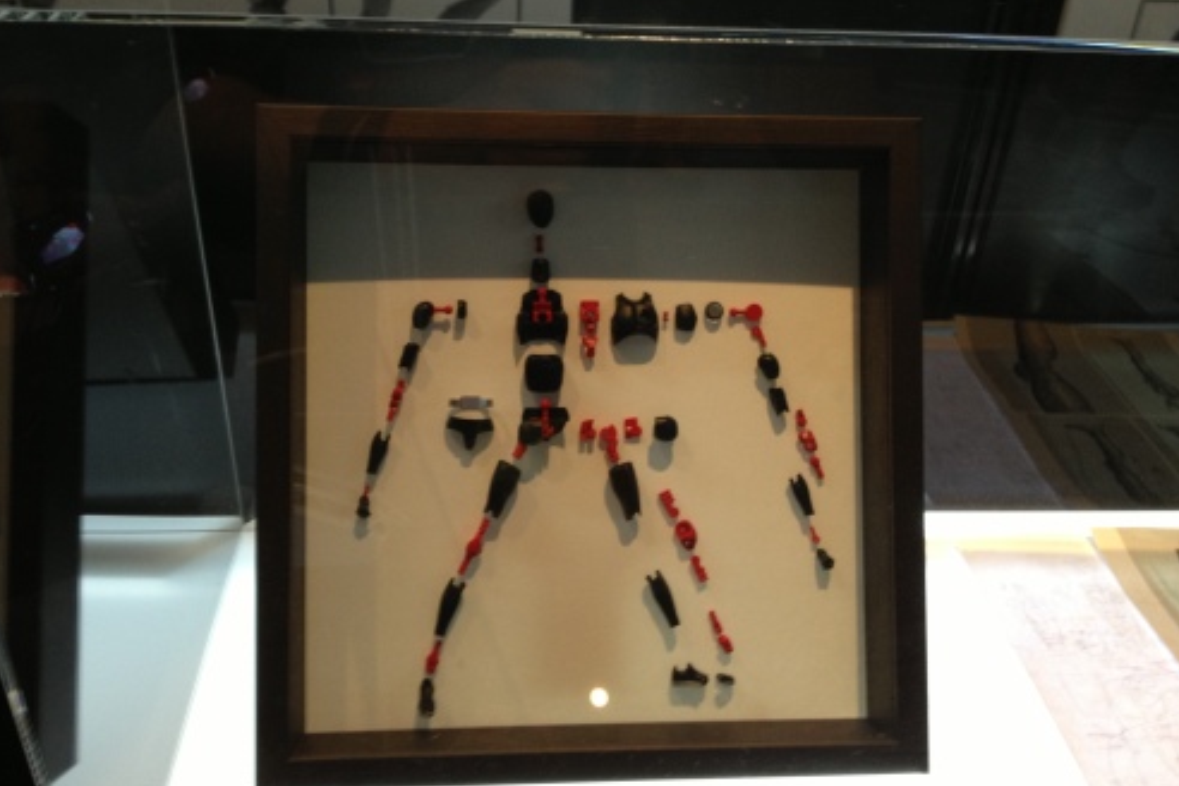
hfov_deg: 51.9
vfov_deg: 35.9
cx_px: 590
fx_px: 1212
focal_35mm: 37
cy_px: 401
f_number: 2.4
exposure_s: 1/20
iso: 125
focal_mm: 4.28
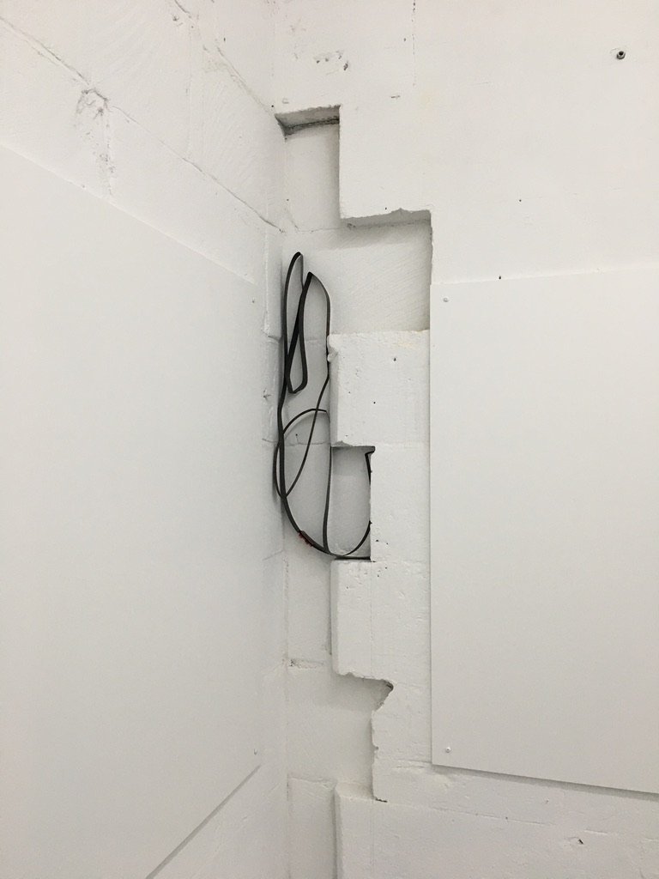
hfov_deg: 48.2
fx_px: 736
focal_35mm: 29
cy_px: 440
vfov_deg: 61.7
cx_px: 330
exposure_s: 1/33
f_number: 2.2
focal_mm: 4.15
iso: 50
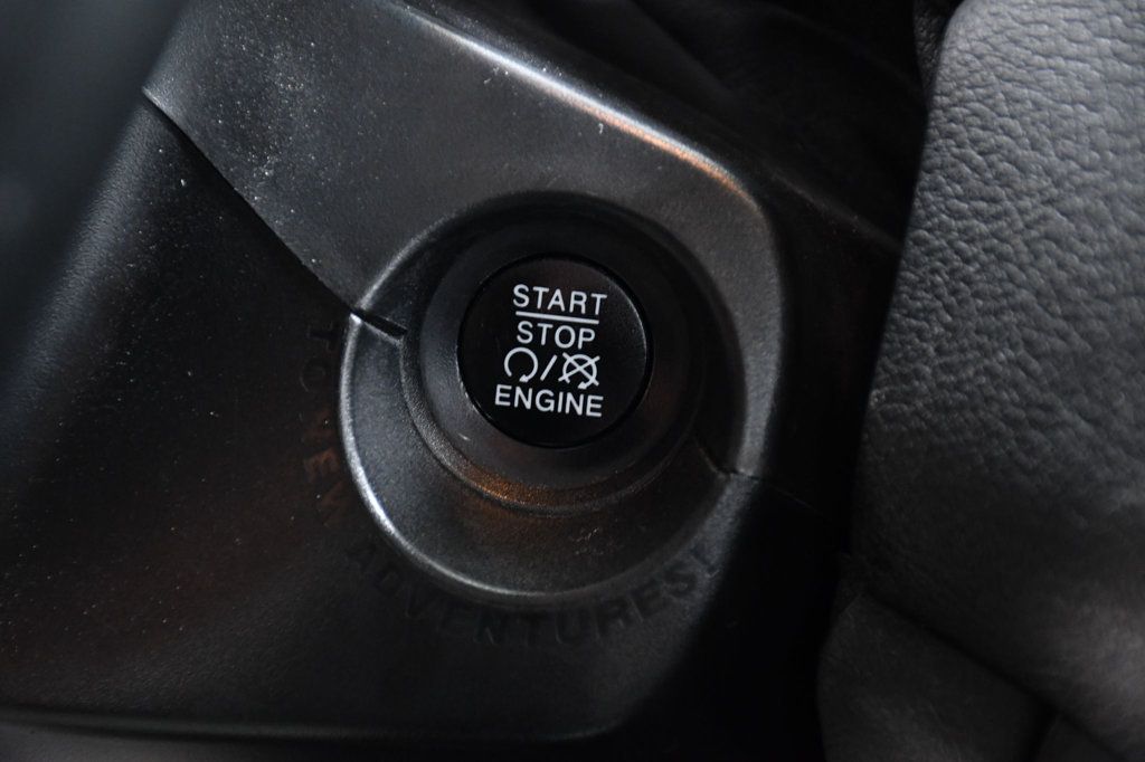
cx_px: 572
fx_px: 4038
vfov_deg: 10.8
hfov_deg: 16.1
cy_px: 381
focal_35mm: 127
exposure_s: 1/25
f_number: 5.3
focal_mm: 85
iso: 2500
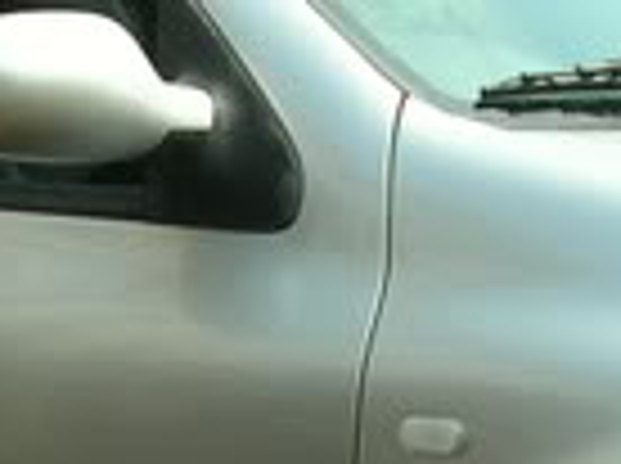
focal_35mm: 203
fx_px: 3635
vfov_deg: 7.3
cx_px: 342
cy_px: 304
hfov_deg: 9.8
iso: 50
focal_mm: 5.8
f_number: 2.8
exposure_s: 1/437
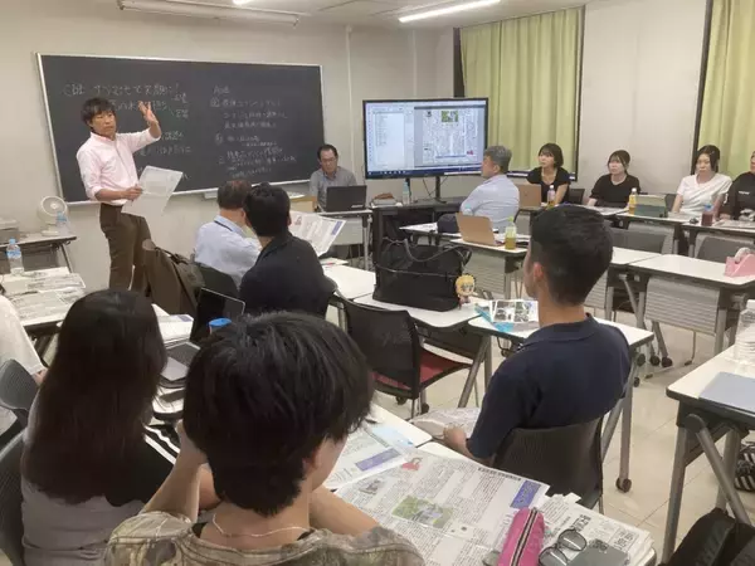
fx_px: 611
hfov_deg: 63.4
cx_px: 378
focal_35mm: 28
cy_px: 283
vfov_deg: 49.7
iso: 50
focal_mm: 3.99
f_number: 1.8
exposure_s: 1/50
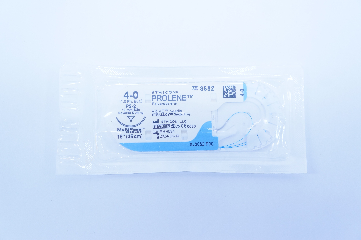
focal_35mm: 44
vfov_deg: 30.8
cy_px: 120
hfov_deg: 45.0
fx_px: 436
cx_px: 180
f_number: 4.5
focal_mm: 29
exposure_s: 1/200
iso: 800
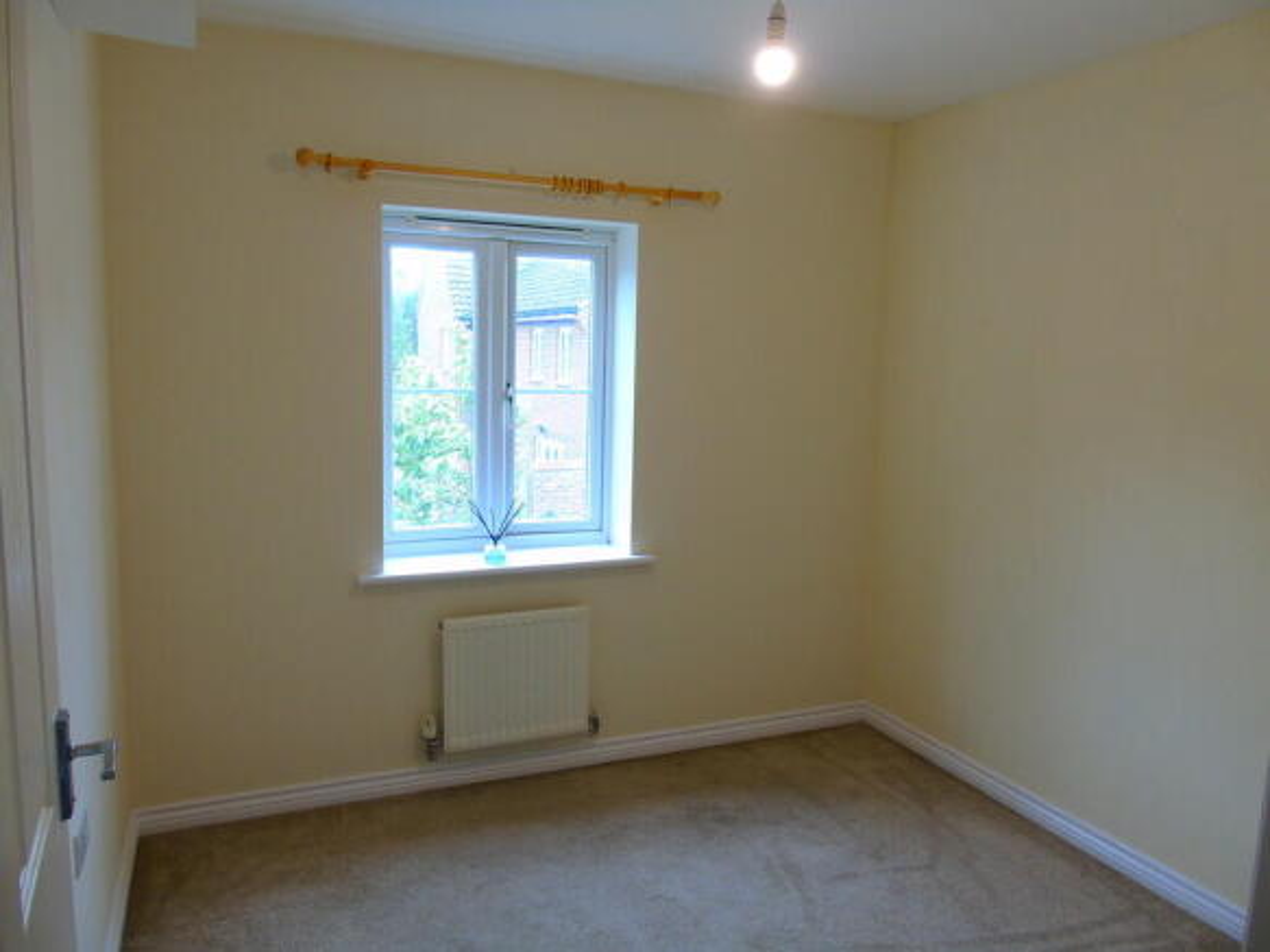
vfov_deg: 54.9
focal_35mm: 25
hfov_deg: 69.4
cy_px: 476
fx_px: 917
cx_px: 635
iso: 100
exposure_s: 1/30
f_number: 3.4
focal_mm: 4.4
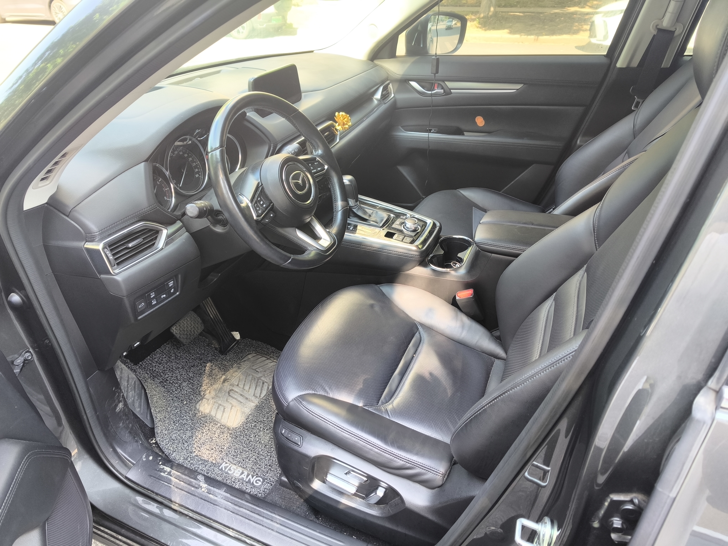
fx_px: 484
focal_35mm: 23
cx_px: 364
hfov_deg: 73.9
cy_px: 273
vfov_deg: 58.9
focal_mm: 5.35
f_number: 1.7
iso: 160
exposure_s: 1/100
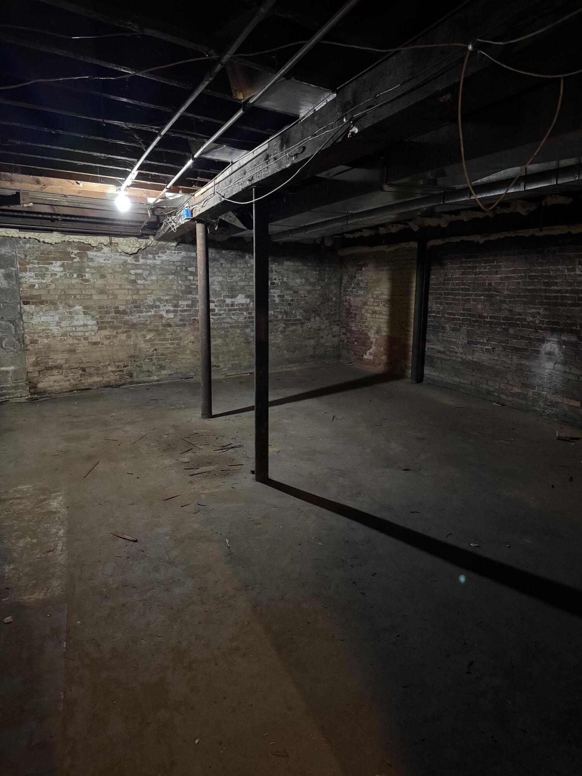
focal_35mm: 24
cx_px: 291
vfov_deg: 71.6
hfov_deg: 56.8
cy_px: 388
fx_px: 538
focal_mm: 6.76
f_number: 1.78
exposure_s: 1/30
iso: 1600
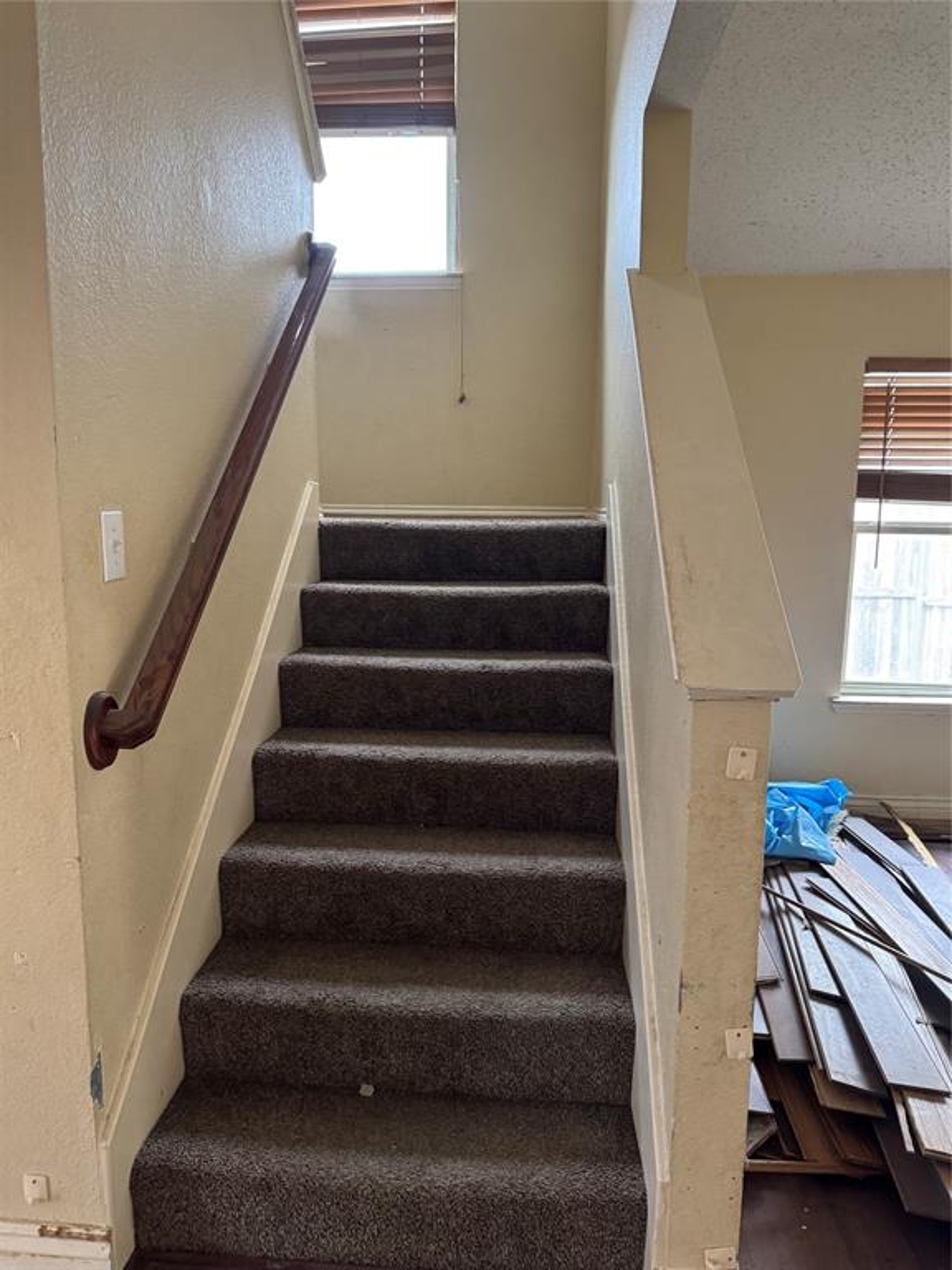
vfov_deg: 71.6
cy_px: 635
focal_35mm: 24
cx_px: 476
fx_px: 880
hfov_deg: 56.8
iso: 400
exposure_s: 1/60
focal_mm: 6.76
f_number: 1.78
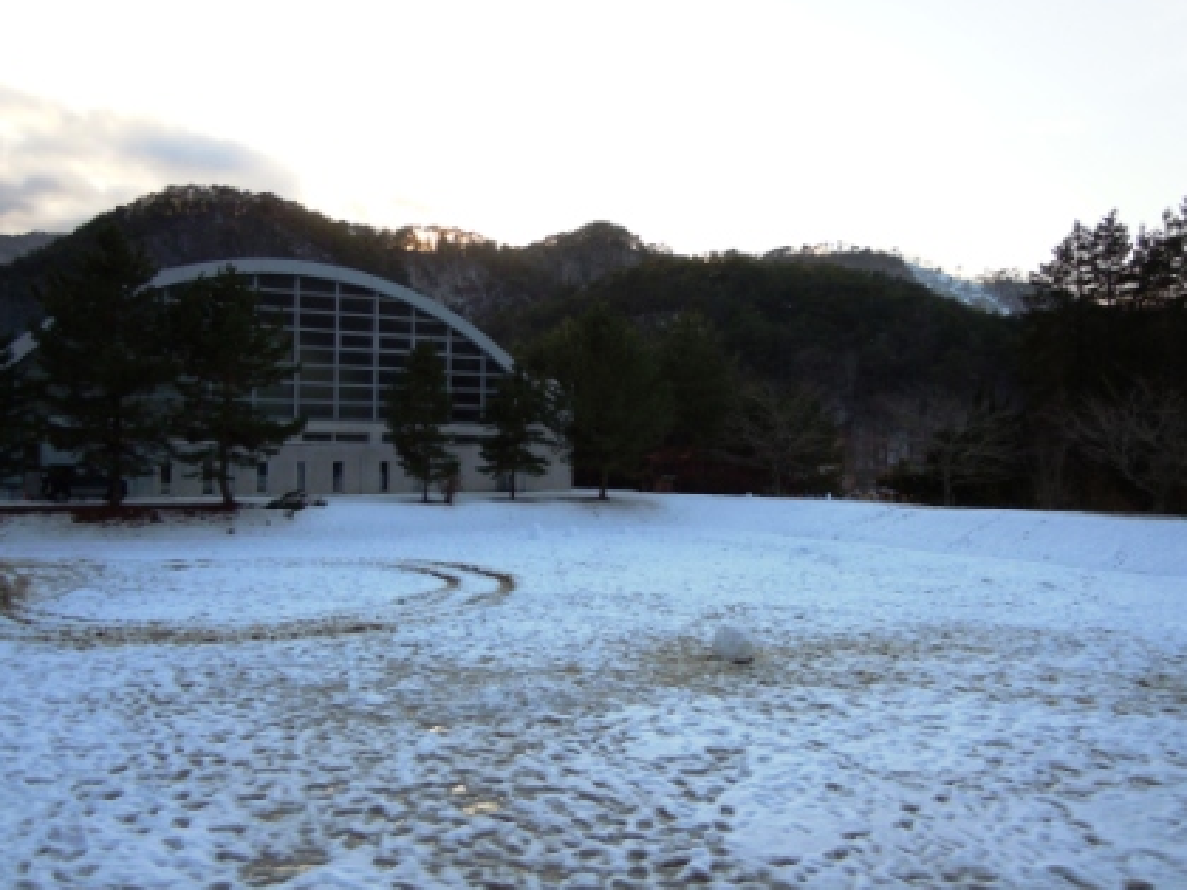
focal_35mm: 32
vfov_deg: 44.2
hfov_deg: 56.8
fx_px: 1097
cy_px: 432
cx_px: 610
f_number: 3.5
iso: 100
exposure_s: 1/320
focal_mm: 5.4
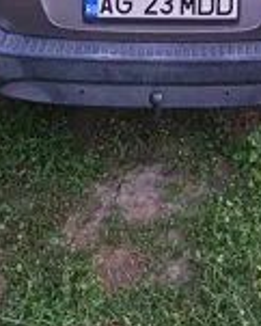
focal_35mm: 62
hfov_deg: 24.3
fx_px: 598
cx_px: 201
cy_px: -89
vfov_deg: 26.3
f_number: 1.75
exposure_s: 1/33.3
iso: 2010
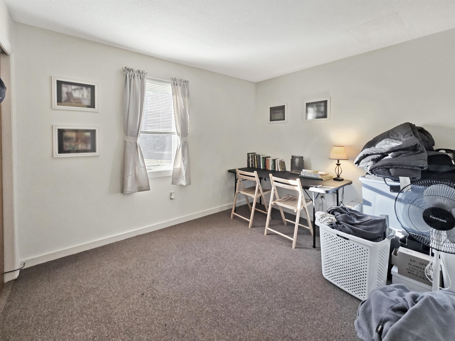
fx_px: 171
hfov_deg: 106.2
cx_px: 228
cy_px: 170
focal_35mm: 13
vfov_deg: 89.9
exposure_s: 1/60
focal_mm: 2.2
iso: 125
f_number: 2.2
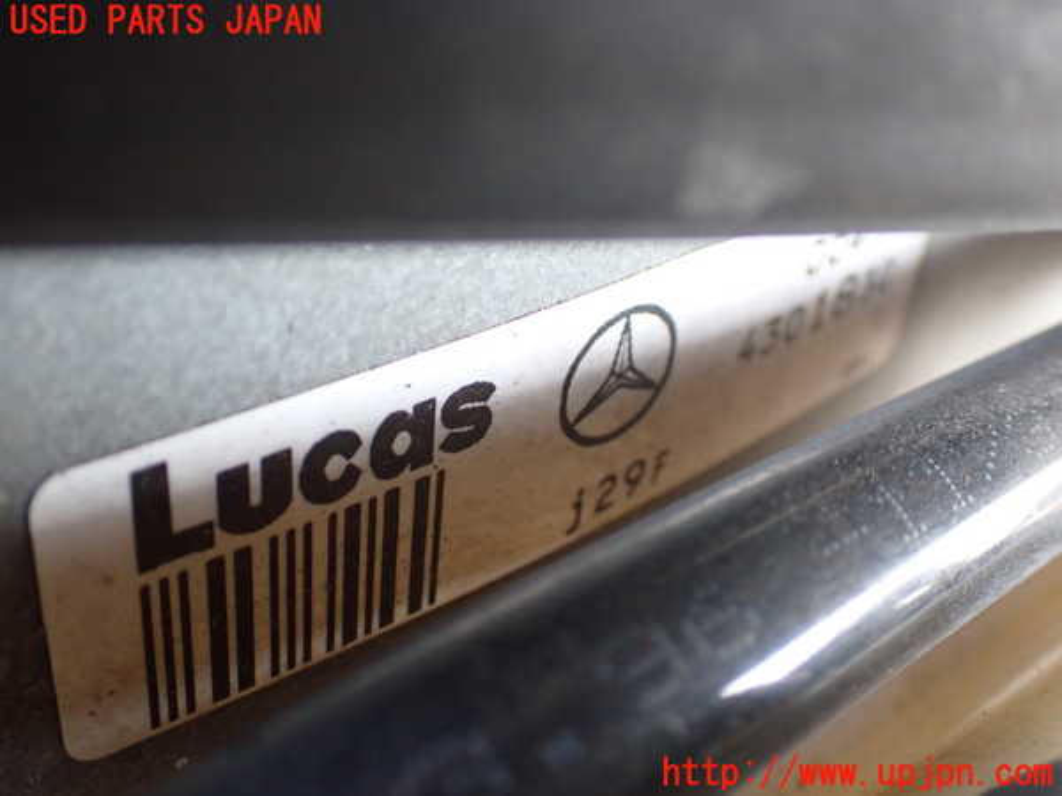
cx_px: 531
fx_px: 1350
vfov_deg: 32.9
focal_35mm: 44
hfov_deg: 42.9
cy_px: 398
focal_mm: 7.84
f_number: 2.9
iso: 500
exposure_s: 1/160
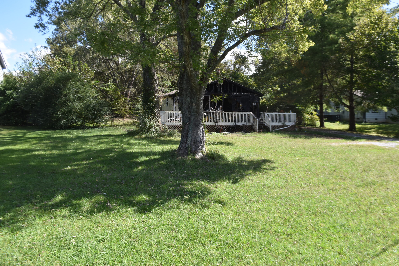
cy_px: 129
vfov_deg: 46.4
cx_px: 206
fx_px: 310
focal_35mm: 28
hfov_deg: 65.4
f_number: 5.6
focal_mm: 18
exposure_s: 1/250
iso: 200
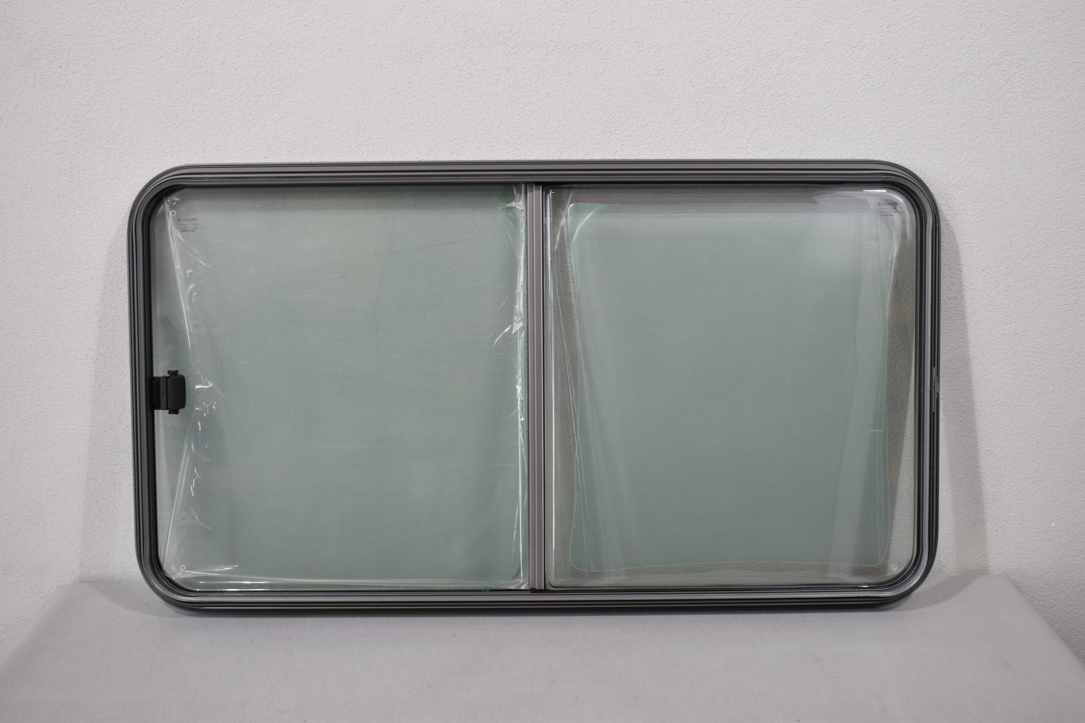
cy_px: 362
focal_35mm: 40
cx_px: 542
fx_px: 1221
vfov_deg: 33.0
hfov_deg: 47.9
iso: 400
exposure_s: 1/125
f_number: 5.6
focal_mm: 27
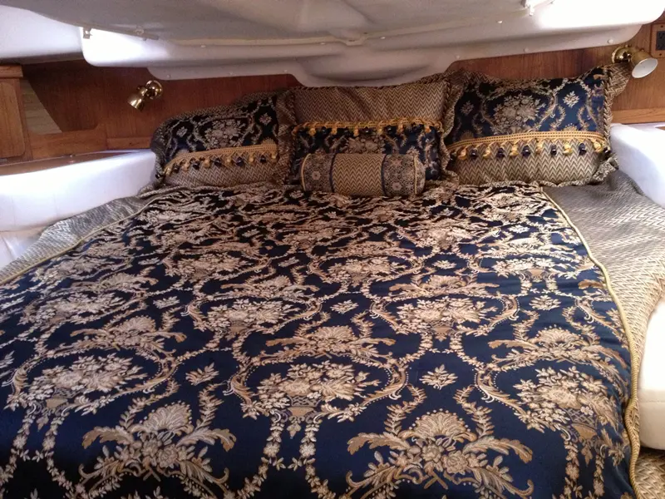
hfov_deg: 52.6
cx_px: 332
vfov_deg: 40.7
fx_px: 672
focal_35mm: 35
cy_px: 250
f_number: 2.4
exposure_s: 1/15
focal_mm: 4.28
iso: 500
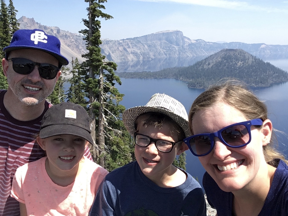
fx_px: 258
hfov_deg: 58.4
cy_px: 108
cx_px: 144
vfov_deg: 45.4
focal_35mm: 31
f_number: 2.4
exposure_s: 1/1151
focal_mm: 2.15
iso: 50
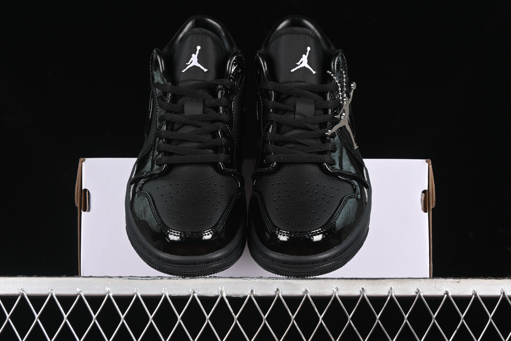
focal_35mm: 75
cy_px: 170
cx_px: 256
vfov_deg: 18.2
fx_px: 1065
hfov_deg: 27.0
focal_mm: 50
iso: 160
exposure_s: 1/50
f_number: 6.3
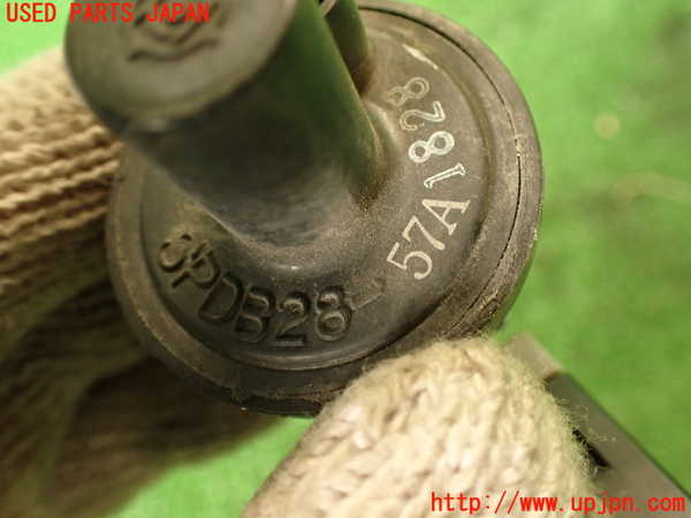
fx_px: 639
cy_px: 259
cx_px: 346
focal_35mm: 32
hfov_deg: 56.8
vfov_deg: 44.2
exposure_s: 1/30
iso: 320
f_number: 2.4
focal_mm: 5.79
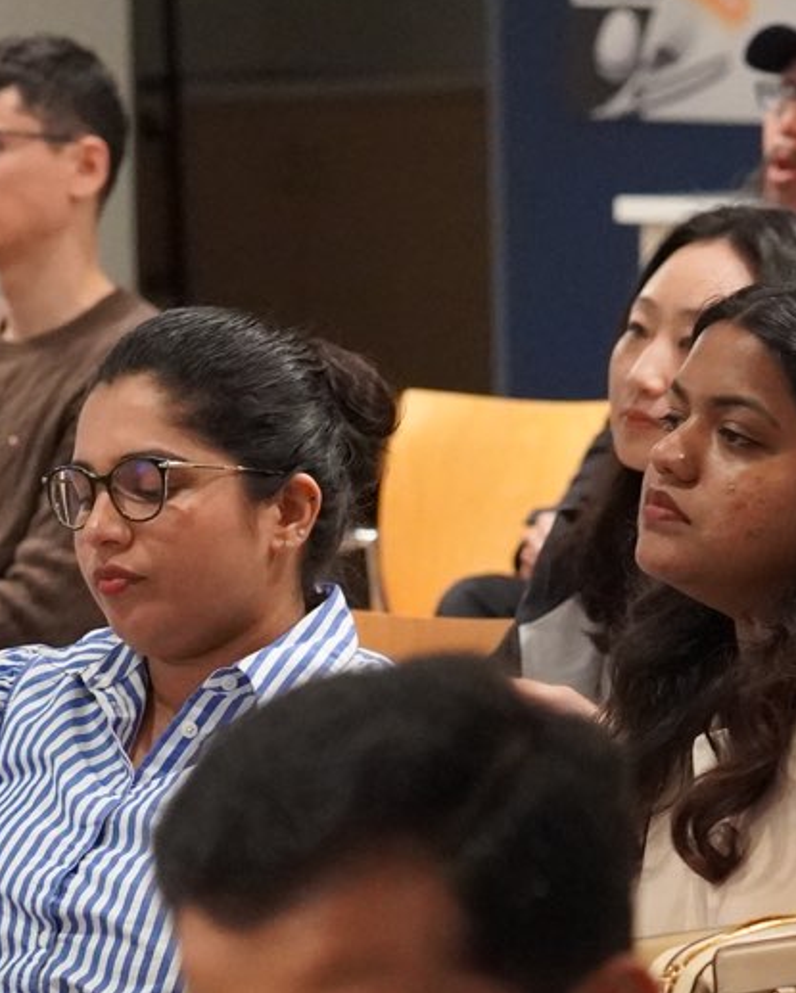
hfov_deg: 4.2
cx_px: 604
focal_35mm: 367
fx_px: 10787
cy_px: 771
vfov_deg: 5.3
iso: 5000
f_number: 4
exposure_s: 1/160
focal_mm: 75
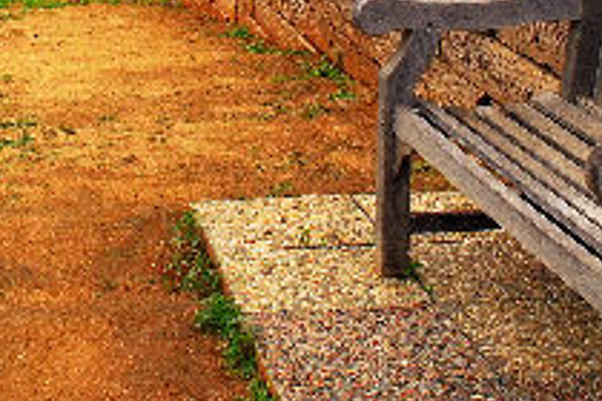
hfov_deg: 21.4
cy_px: -129
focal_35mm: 95
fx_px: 1588
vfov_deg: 13.8
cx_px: 198
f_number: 22
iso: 200
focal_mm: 18
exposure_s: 1/20
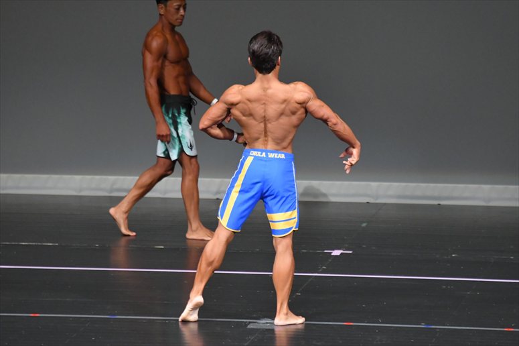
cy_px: 173
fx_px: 5404
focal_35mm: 375
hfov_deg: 5.5
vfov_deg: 3.7
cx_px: 260
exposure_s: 1/400
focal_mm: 250
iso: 5000
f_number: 5.6
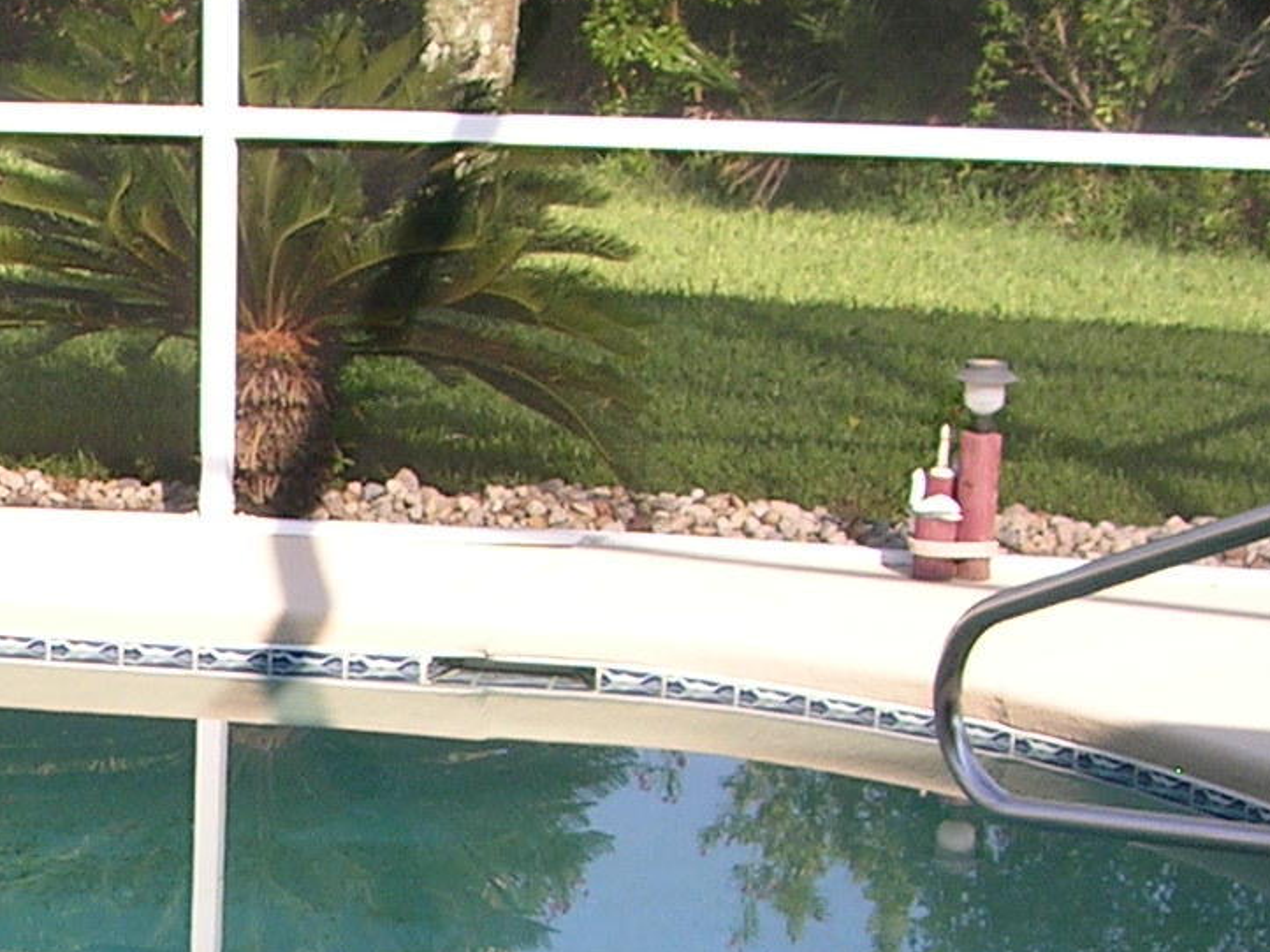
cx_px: -267
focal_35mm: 122
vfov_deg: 11.9
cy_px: 1156
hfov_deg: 15.5
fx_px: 4474
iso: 50
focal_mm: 6.6
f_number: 3
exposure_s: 1/284
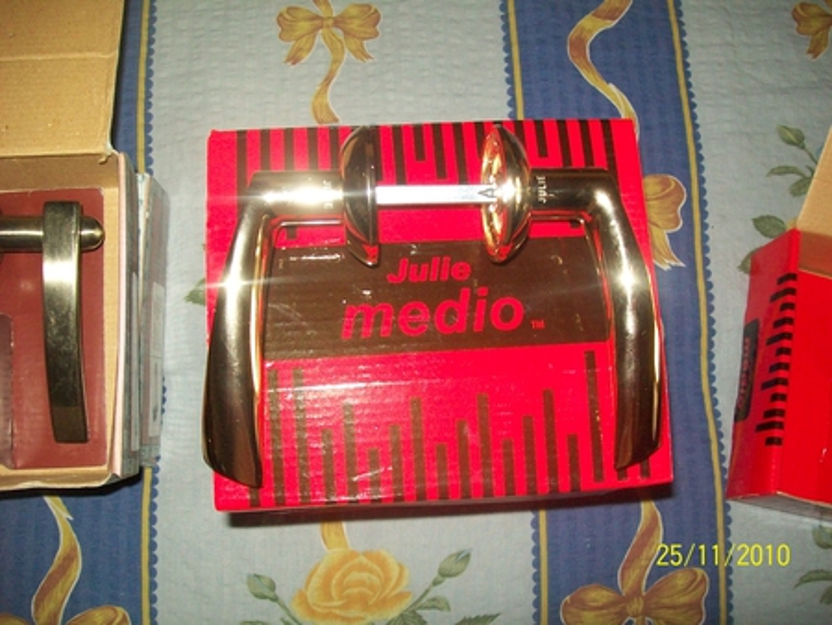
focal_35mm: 36
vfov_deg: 39.7
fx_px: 866
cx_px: 416
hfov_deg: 51.3
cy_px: 312
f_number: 2.7
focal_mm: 6
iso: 160
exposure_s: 1/60
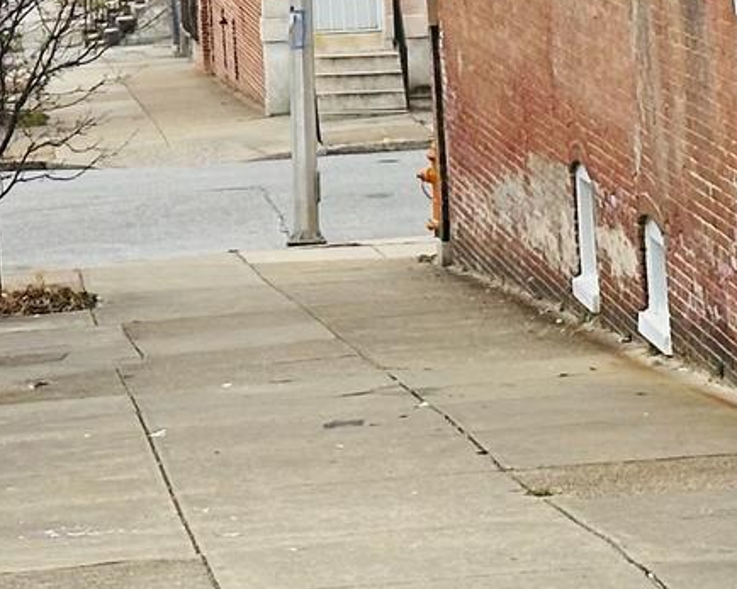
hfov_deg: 8.7
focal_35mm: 221
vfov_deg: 6.8
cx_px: 44
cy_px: -484
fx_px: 4819
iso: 64
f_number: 1.78
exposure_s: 1/2070
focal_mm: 6.86
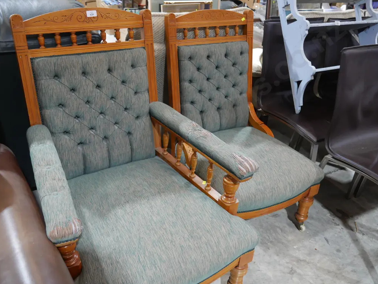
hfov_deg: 55.3
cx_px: 187
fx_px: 360
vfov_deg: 43.0
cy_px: 143
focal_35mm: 33
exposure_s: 1/60
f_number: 3.6
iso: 1250
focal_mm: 16
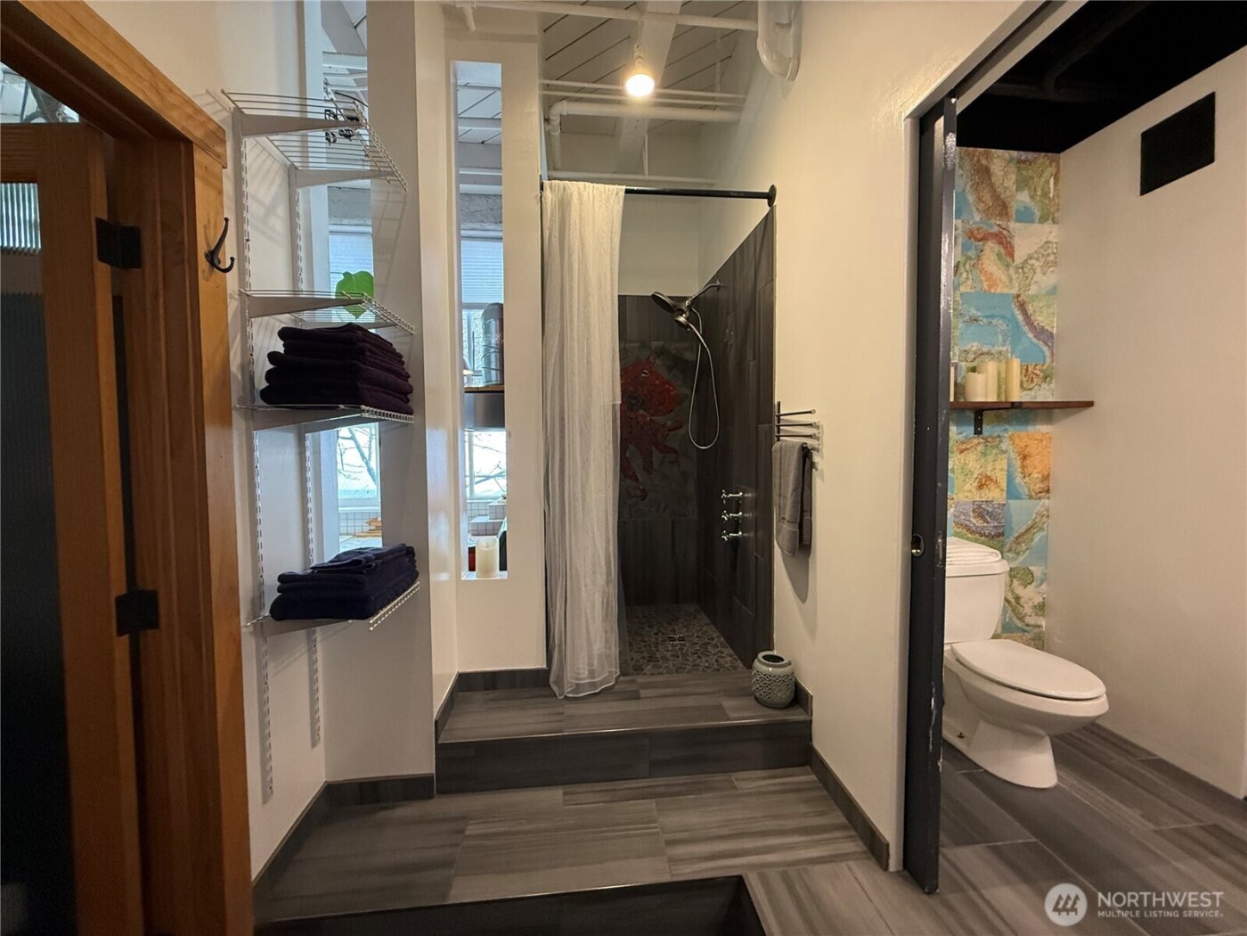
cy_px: 468
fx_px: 504
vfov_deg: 85.7
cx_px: 624
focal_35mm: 14
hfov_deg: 102.1
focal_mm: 2.22
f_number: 2.2
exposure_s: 1/120
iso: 320
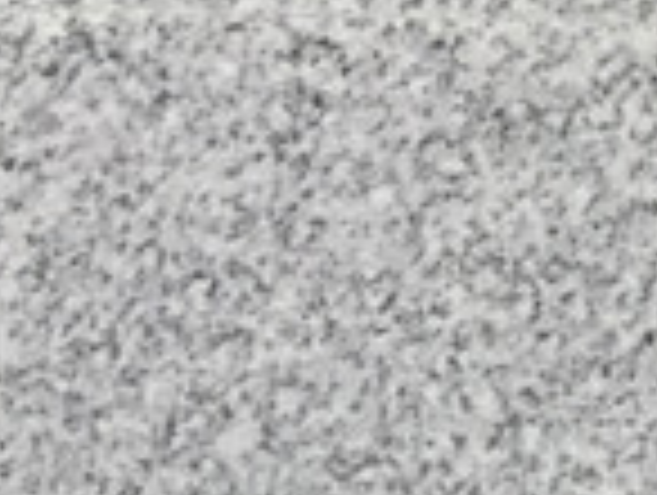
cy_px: 1222
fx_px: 3631
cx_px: -994
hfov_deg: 9.1
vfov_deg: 7.3
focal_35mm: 191
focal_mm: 3.3
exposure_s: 1/100
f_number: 2.4
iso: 25
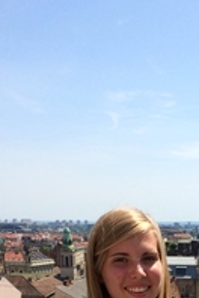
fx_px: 605
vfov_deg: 25.2
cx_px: 185
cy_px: 349
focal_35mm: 73
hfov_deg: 18.3
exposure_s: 1/2283
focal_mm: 4.15
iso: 32
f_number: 2.2
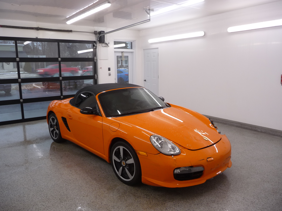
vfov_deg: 49.7
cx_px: 141
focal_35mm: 28
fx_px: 228
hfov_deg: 63.4
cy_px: 106
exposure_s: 1/30
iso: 100
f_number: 3.3
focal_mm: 4.7
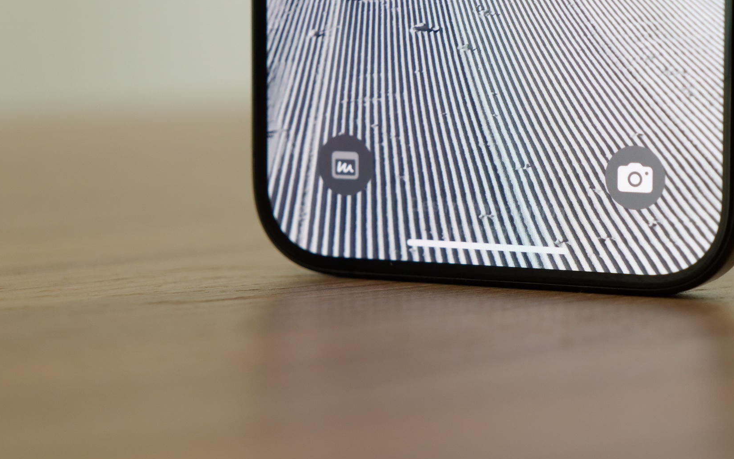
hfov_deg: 13.0
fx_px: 3221
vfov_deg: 8.1
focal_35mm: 161
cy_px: 236
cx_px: 410
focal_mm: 60
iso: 800
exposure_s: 1/80
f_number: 4
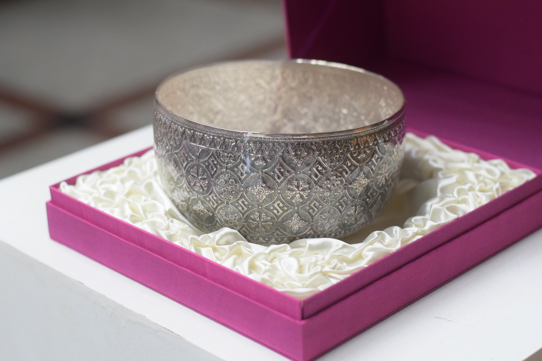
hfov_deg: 27.0
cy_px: 180
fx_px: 1129
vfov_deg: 18.2
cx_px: 271
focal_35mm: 75
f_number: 3.2
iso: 2500
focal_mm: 50
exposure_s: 1/800
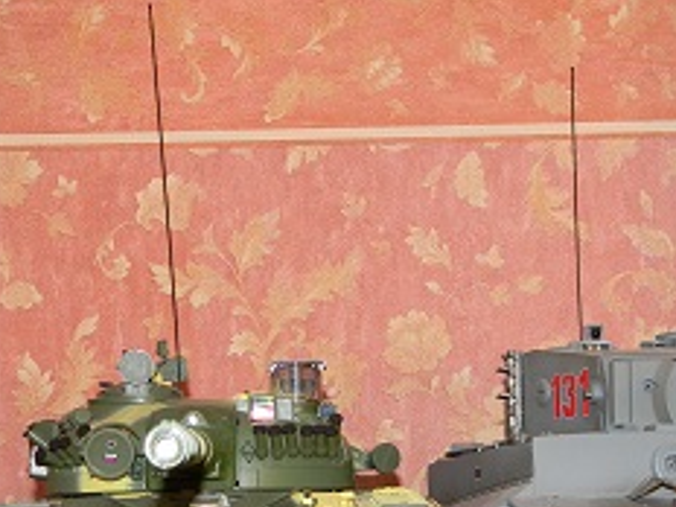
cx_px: 443
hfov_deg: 24.0
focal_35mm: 81
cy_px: 411
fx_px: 1582
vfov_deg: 18.0
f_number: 3.9
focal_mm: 8.6
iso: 200
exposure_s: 1/30
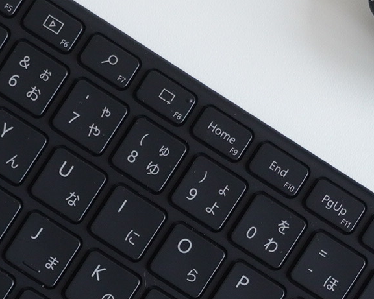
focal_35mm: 286
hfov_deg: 6.7
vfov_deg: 5.4
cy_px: 181
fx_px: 3171
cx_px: -49
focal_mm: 39
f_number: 4
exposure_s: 1/60
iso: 400
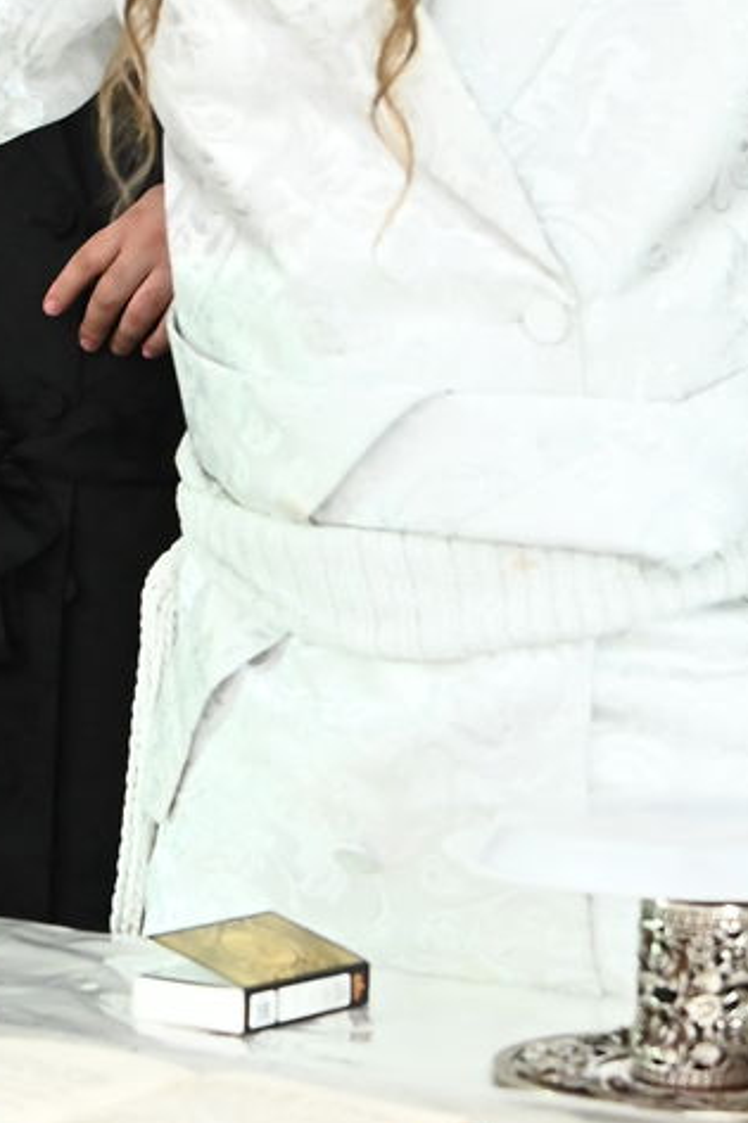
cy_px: 861
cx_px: 375
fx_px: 4709
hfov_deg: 9.1
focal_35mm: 151
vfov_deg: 13.5
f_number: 3.2
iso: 3200
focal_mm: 34
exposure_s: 1/160
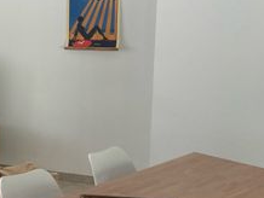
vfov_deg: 19.1
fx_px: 588
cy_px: 53
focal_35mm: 77
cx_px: -93
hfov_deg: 22.3
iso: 50
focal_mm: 3.99
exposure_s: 1/121
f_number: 1.8
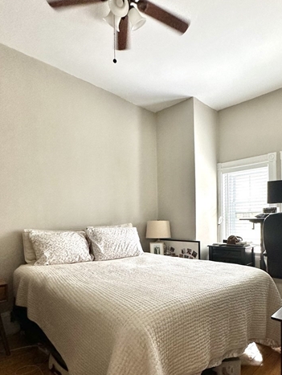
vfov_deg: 73.1
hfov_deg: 58.1
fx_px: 249
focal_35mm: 23
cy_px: 225
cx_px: 178
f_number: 2.2
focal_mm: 2.22
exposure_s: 1/120
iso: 200
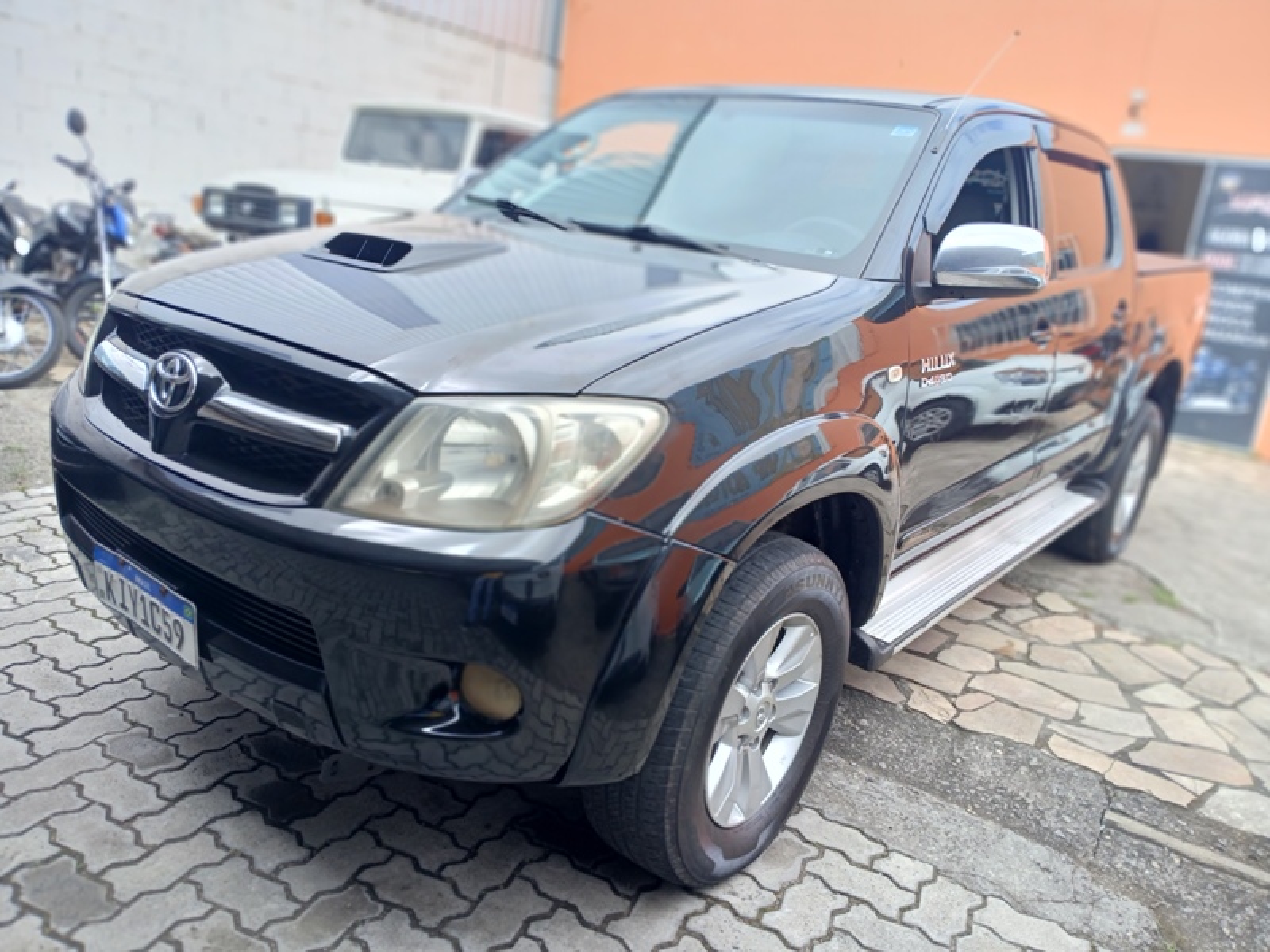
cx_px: 635
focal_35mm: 26
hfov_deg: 67.3
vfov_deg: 53.1
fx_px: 954
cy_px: 476
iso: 32
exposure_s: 1/120
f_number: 1.8
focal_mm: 3.98
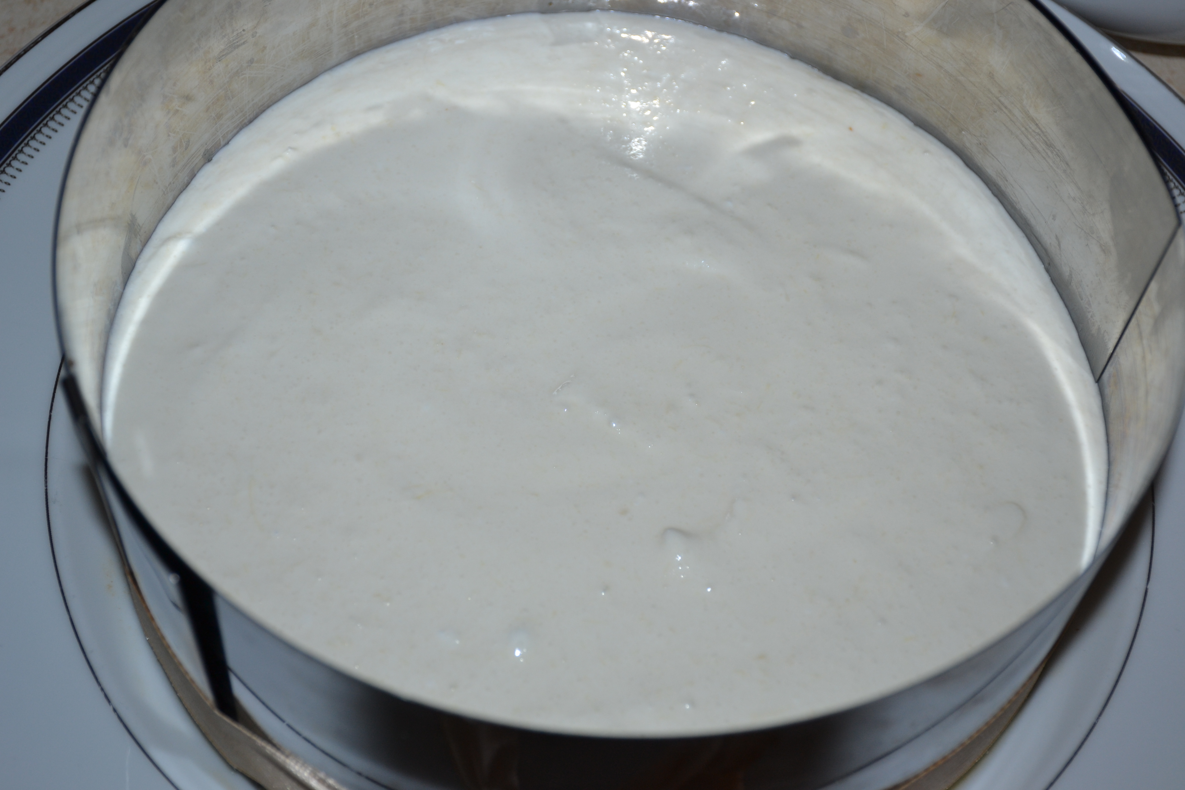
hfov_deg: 33.4
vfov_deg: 22.6
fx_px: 1975
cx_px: 592
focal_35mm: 60
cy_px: 395
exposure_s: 1/60
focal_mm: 40
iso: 250
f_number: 4.5
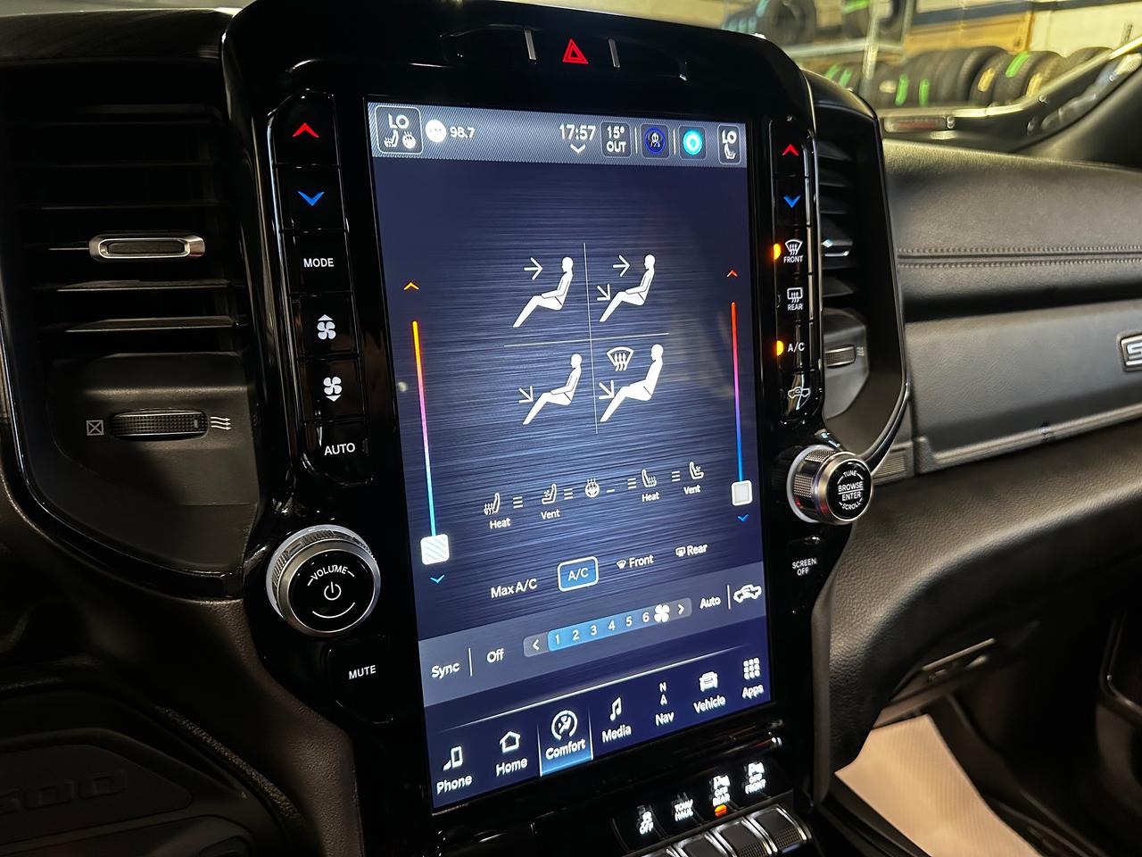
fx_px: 792
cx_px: 571
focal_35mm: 24
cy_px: 428
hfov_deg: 71.6
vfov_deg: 56.8
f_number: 1.78
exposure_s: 1/40
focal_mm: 6.86
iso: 800
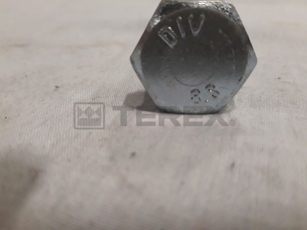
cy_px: 115
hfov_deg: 65.3
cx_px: 154
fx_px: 239
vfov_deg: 51.4
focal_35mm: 27
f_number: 1.9
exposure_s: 1/33
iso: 160
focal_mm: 3.6
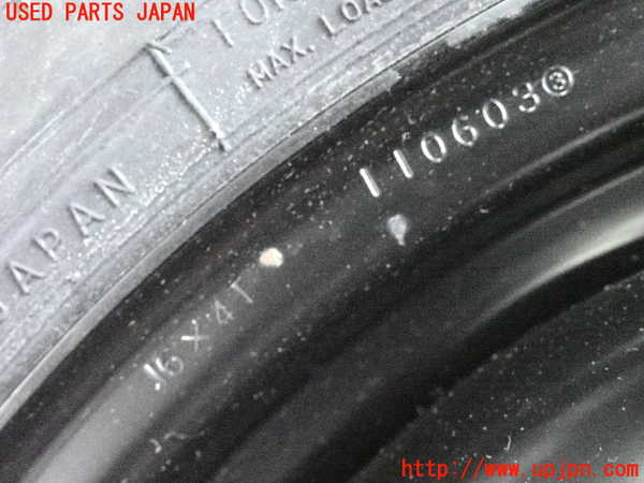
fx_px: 1153
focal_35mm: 62
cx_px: 322
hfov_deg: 31.2
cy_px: 242
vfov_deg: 23.7
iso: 12800
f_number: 3.6
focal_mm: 11.09
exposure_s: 1/100
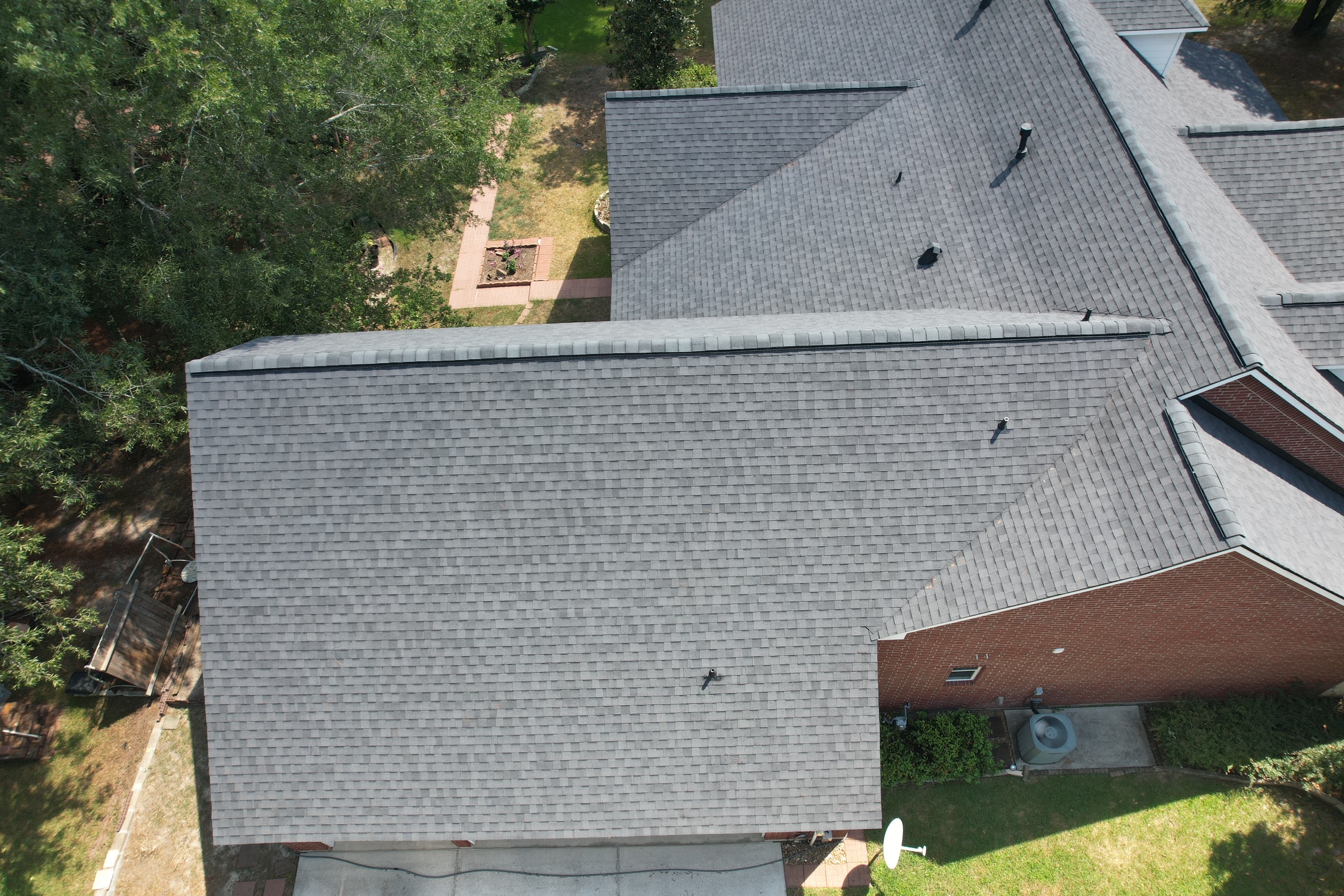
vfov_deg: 57.2
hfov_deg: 78.6
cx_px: 672
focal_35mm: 22
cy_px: 448
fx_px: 821
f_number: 2.8
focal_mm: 8.38
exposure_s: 1/125
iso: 100
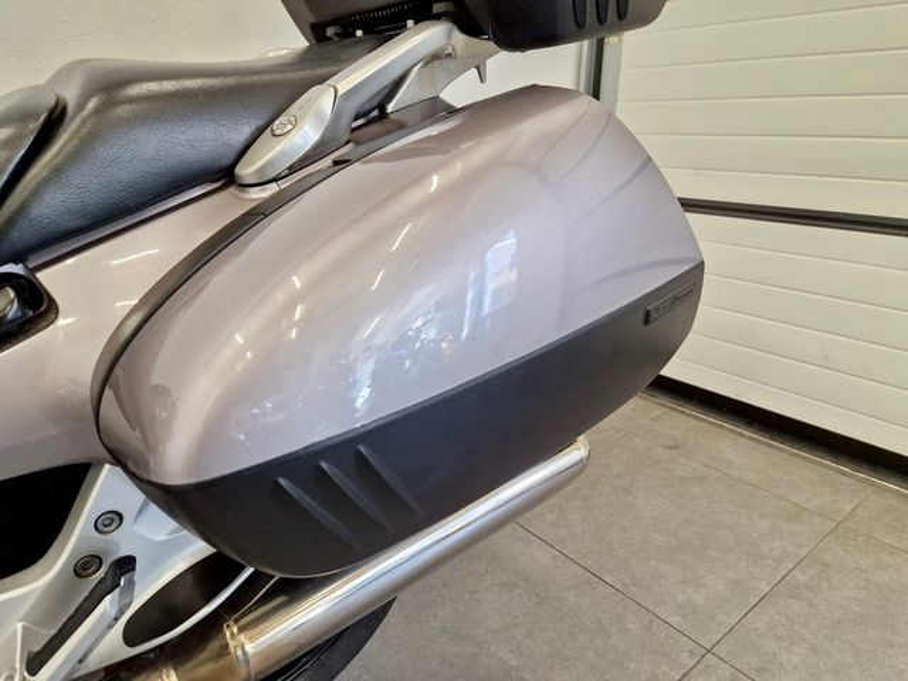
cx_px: 454
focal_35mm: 23
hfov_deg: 73.9
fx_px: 603
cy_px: 340
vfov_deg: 58.9
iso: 500
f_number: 1.8
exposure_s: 1/100
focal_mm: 5.4
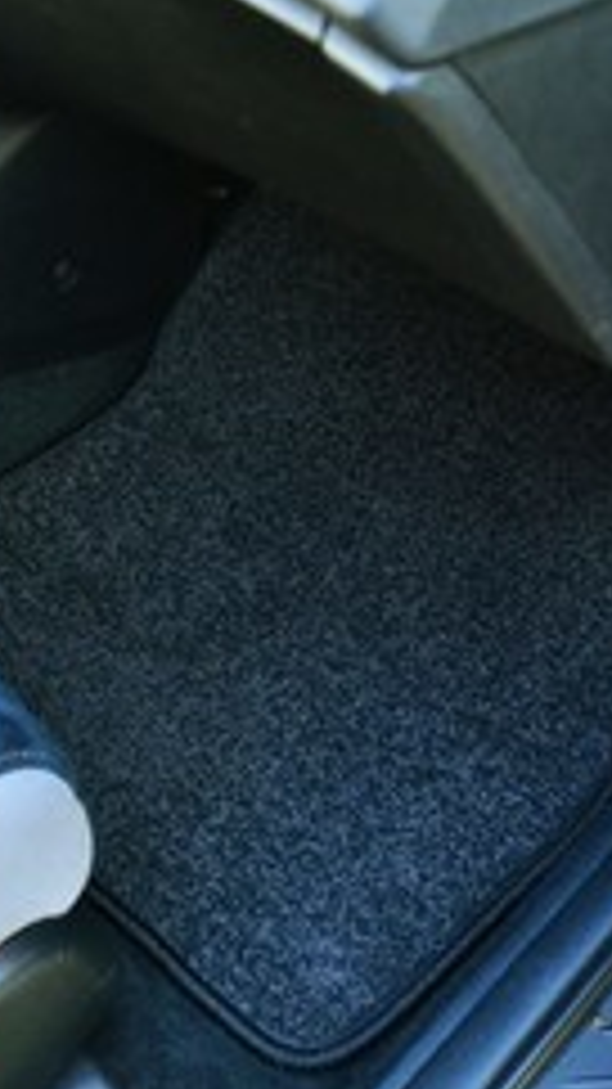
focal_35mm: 49
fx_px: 1415
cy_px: 616
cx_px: 374
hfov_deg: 24.4
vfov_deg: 42.0
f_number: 4
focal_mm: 18
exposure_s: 1/60
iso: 720
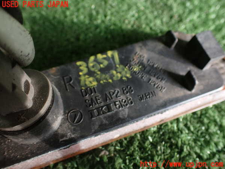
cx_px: 112
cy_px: 84
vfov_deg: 46.8
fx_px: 195
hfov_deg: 60.0
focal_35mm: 30
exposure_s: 1/125
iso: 200
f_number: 2.3
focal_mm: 5.4
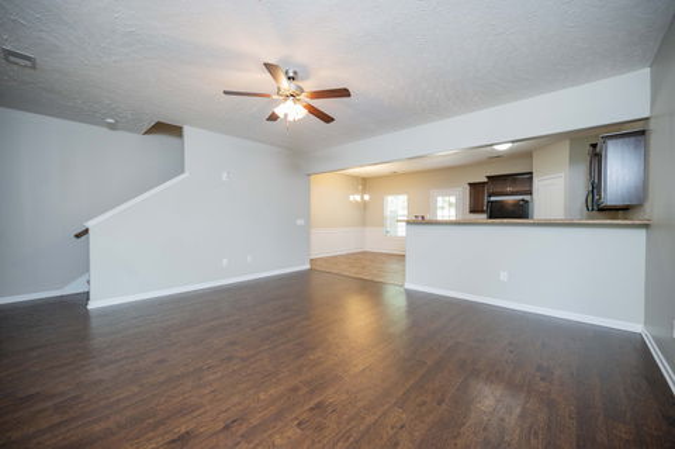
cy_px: 224
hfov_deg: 104.3
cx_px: 338
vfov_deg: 81.1
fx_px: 262
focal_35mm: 14
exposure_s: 1/60
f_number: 4
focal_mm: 14
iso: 720
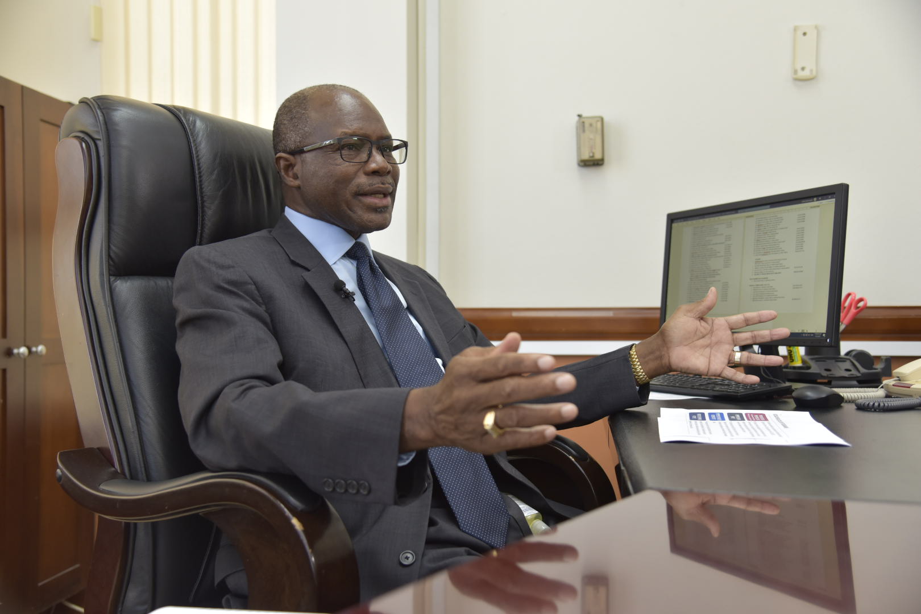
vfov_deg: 35.1
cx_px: 460
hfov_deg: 50.7
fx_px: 972
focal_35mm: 38
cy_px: 307
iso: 1000
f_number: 4
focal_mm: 38
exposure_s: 1/200
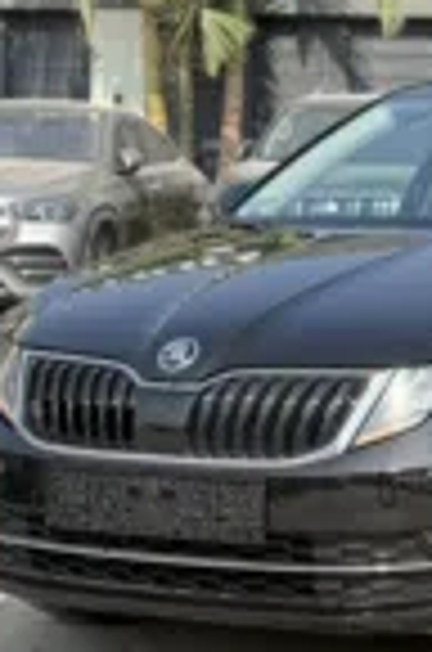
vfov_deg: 14.9
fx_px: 2496
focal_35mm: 138
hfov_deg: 9.7
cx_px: 562
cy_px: 328
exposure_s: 1/1795
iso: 100
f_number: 1.78
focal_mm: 6.76
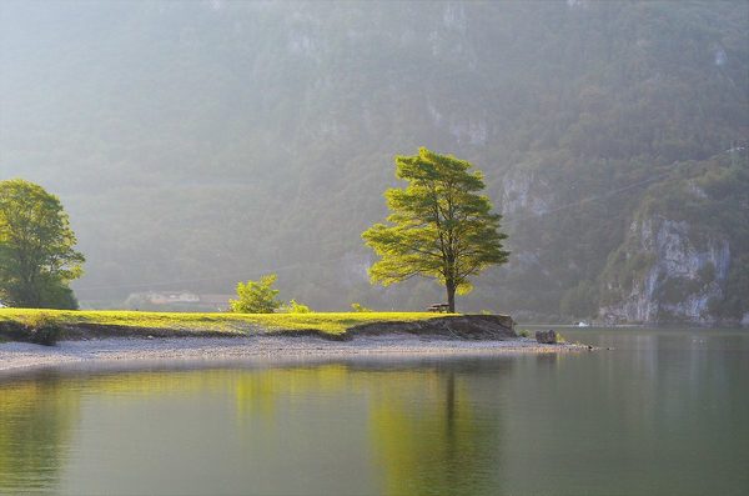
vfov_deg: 16.5
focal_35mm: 82
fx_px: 1712
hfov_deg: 24.7
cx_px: 374
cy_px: 248
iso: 800
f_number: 10
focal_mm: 55
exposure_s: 1/400
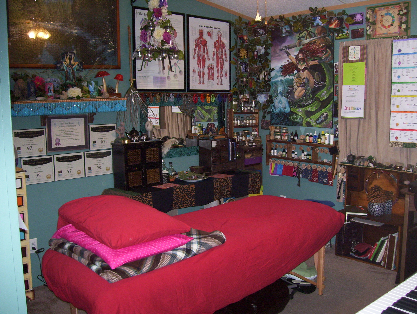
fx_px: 434
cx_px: 208
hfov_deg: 51.3
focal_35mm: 36
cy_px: 157
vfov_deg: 39.7
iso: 200
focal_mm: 6
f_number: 2.7
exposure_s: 1/60
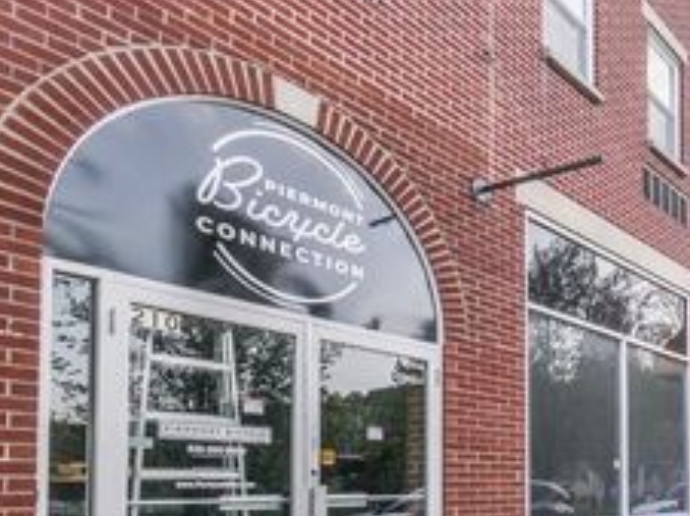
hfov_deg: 45.9
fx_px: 617
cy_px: 475
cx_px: 733
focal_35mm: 31
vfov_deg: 41.4
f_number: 8
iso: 400
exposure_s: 1/30
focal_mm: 7
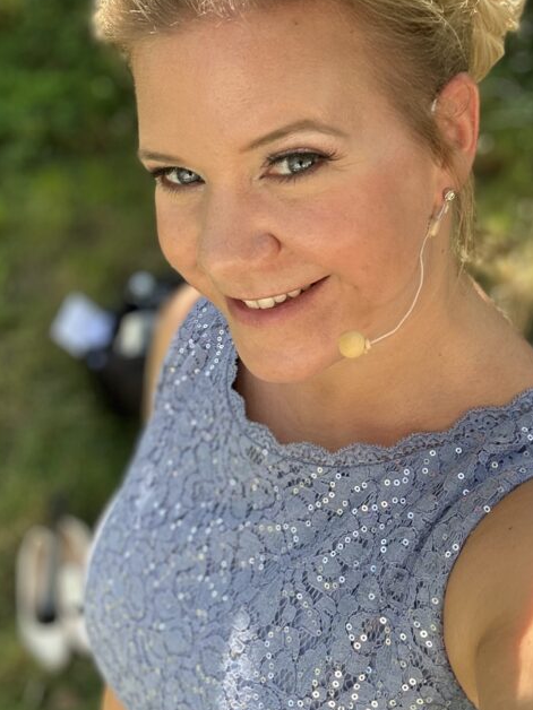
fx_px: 883
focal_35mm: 43
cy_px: 214
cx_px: 216
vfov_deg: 43.0
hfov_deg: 33.5
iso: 25
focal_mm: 2.69
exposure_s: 1/176
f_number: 1.9
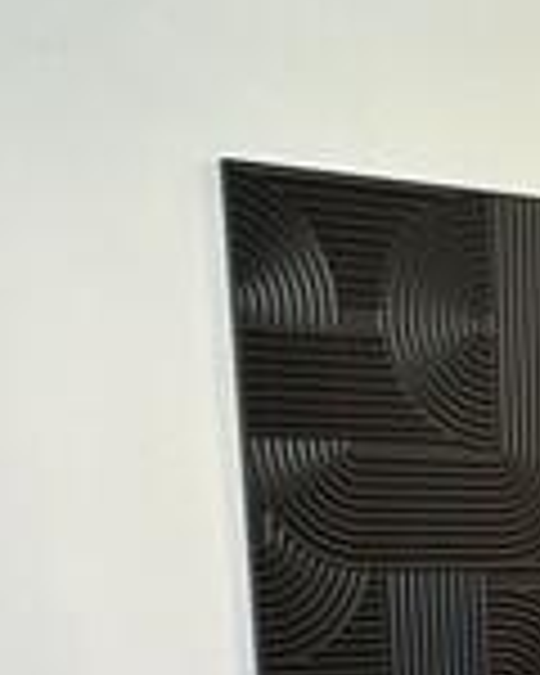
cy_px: 1116
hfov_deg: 15.4
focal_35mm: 93
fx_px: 1858
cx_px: 788
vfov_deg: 17.6
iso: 200
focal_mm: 2.22
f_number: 2.2
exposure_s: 1/50
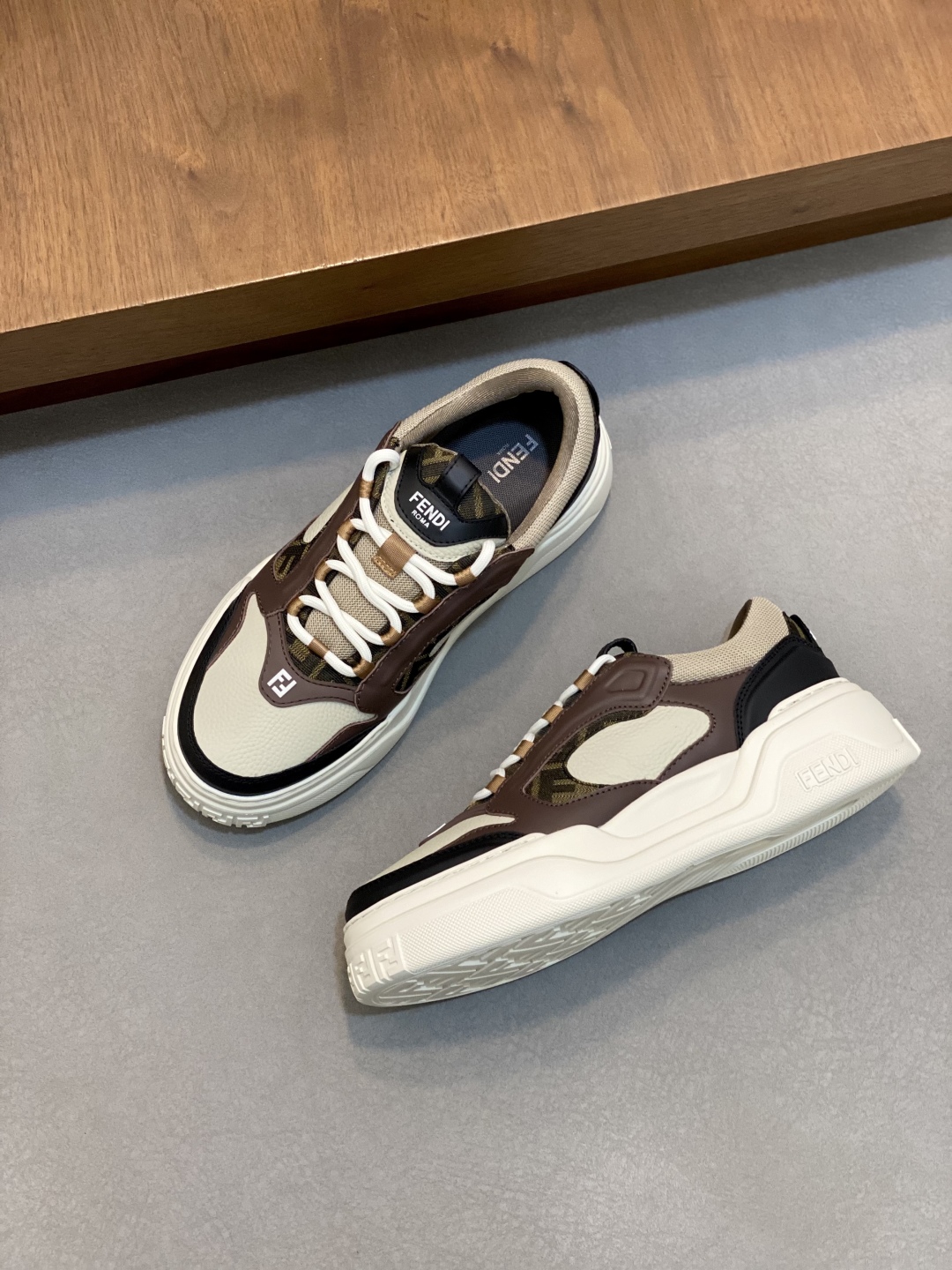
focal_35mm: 52
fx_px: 1907
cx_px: 476
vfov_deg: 36.8
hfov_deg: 28.0
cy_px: 635
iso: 100
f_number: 2
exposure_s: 1/100
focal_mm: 6
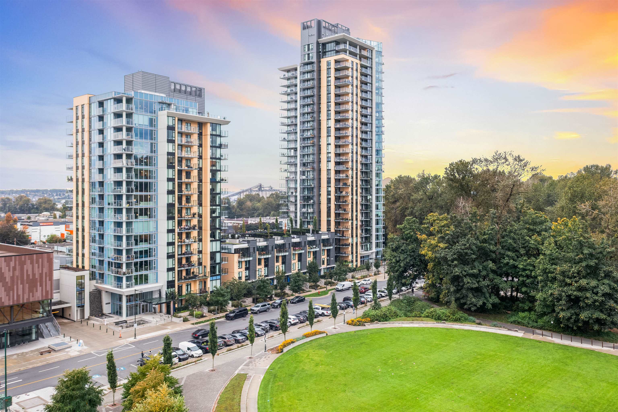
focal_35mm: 28
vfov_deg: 46.4
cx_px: 309
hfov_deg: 65.5
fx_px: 480
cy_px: 206
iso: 100
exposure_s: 1/160
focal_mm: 10.26
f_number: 2.8
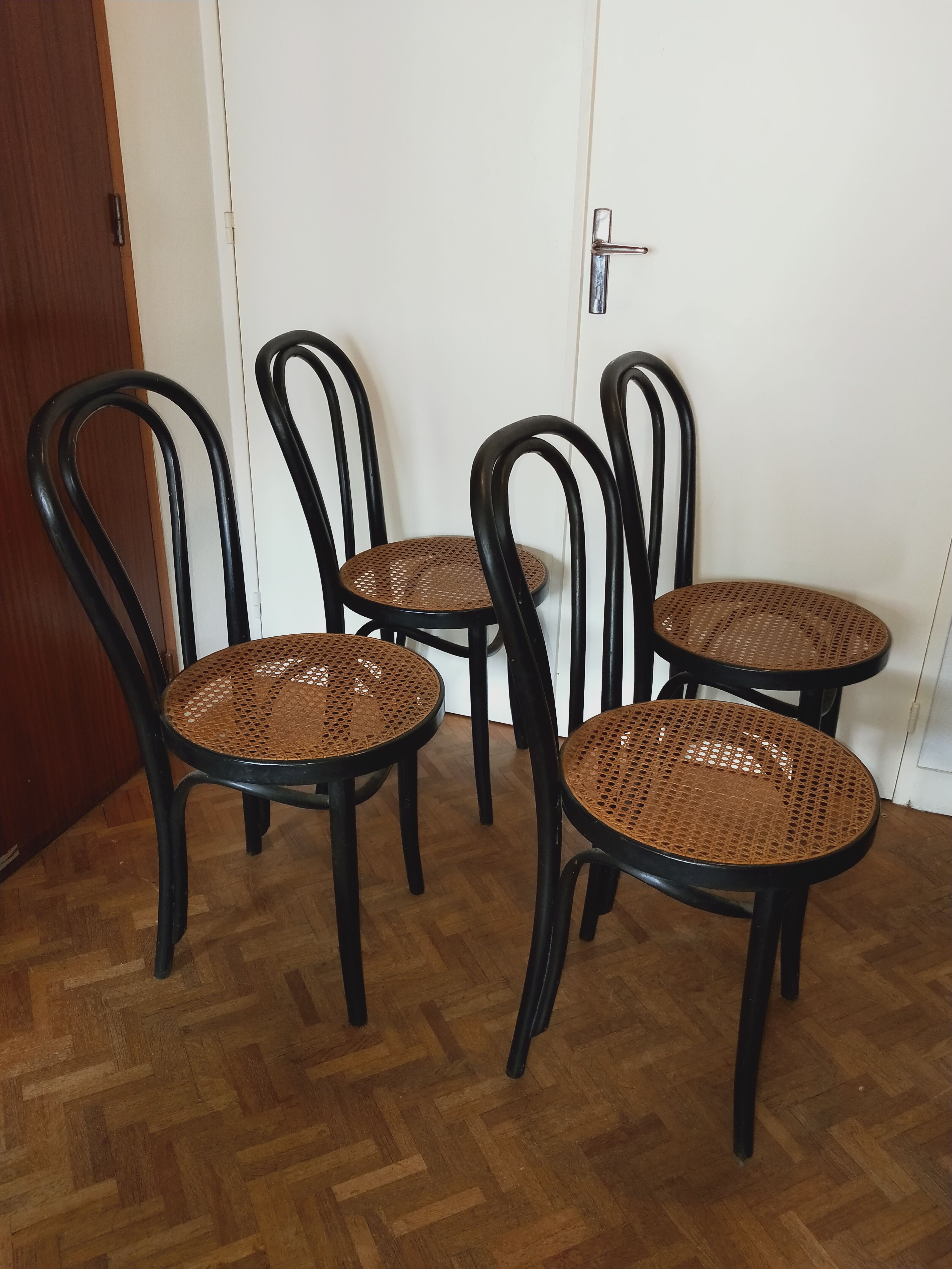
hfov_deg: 58.9
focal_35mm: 23
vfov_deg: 73.9
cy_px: 634
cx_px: 476
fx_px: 843
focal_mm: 3.99
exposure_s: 1/50
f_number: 1.7
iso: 171
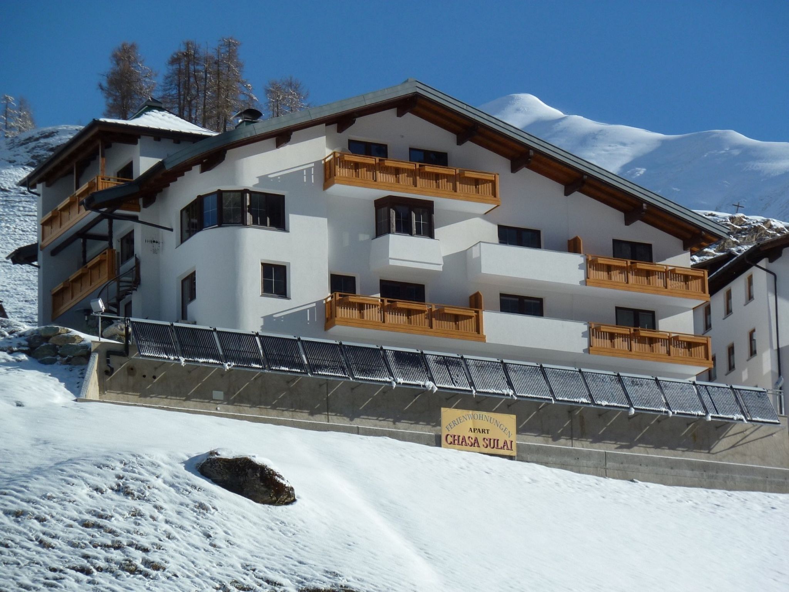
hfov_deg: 11.7
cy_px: 296
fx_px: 3852
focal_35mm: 169
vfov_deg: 8.8
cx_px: 394
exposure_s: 1/500
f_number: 5.6
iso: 80
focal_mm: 27.8
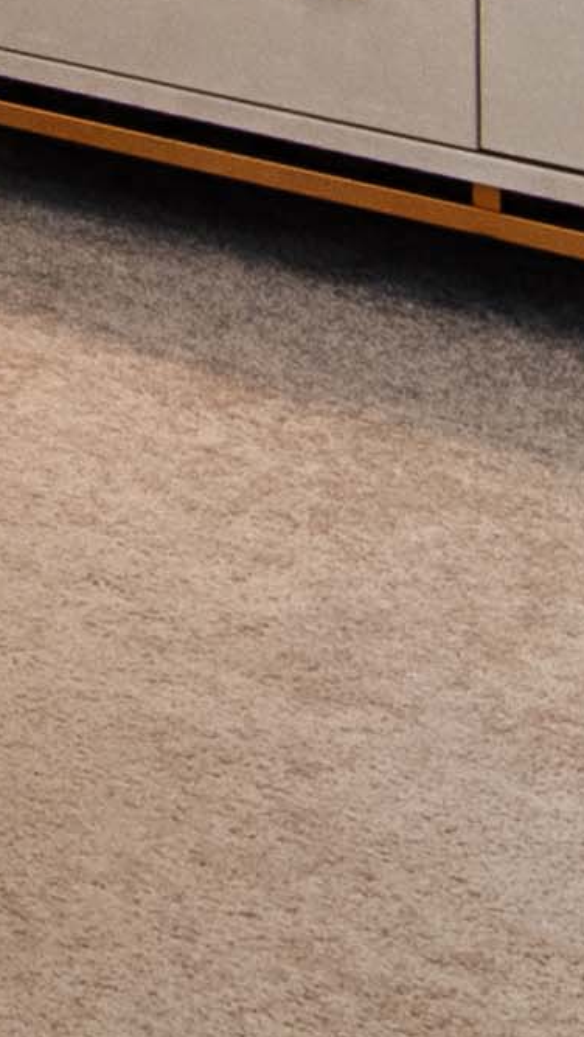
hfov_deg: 7.3
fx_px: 3490
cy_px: -974
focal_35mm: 127
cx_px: -1668
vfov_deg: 14.4
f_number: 9
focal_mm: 11
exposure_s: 1/30
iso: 320
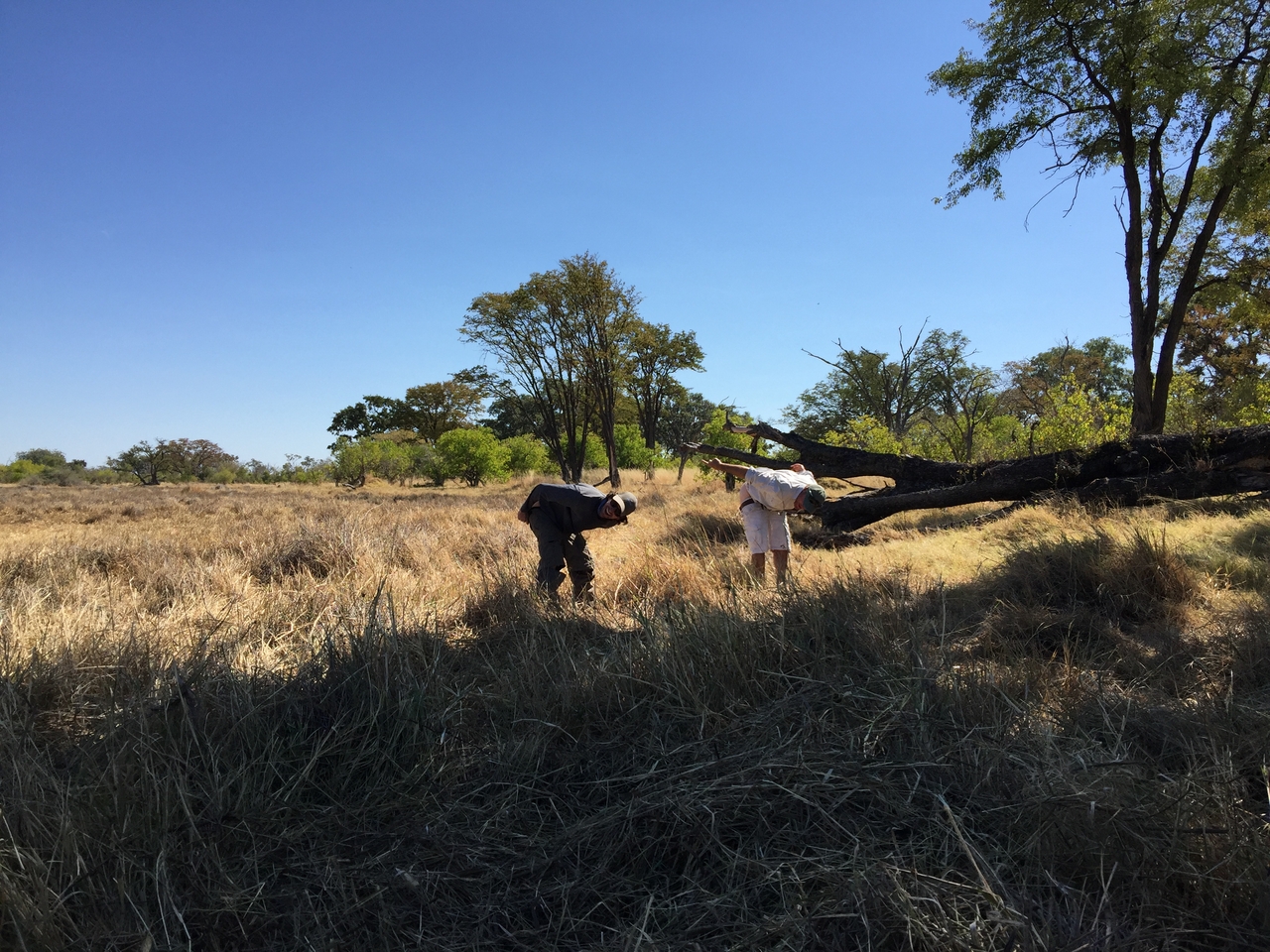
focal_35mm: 29
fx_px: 1064
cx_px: 635
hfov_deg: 61.7
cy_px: 476
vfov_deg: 48.2
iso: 32
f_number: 2.2
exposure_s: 1/1721
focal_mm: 4.15
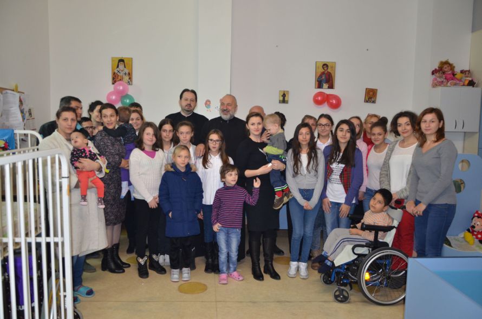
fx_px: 361
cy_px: 160
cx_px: 241
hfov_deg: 67.5
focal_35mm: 27
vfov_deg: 47.7
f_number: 3.5
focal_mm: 18
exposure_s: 1/60
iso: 800
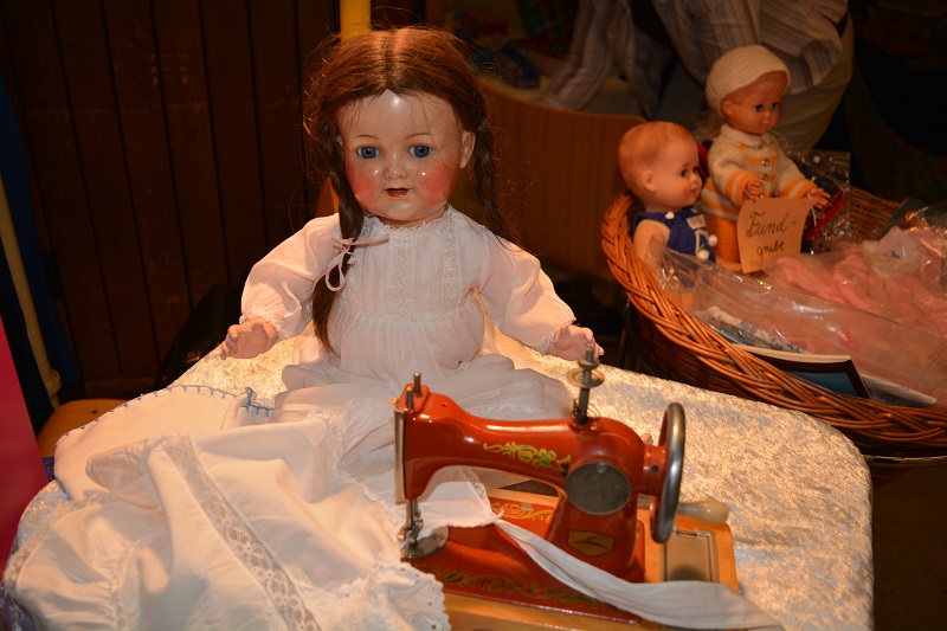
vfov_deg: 40.0
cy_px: 316
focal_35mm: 33
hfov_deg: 57.2
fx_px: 868
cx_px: 474
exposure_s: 1/160
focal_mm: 22
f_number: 3.8
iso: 200
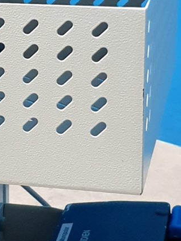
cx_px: -43
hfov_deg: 9.4
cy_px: 42
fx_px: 1080
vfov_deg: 12.7
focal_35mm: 155
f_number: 1.5
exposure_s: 1/20
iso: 250
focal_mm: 4.3
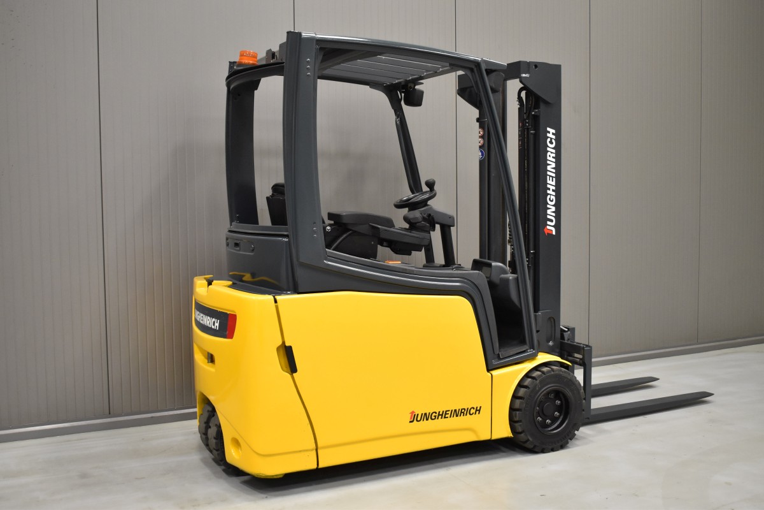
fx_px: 796
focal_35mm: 38
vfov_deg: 35.5
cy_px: 255
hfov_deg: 51.3
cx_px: 382
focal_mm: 25
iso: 1600
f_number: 4.5
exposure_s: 1/60
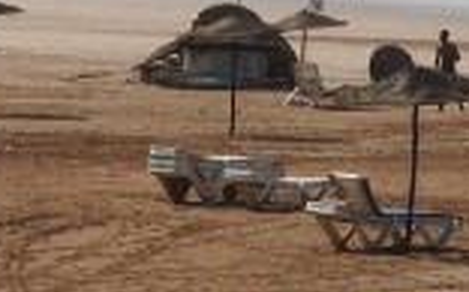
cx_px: 295
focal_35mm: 354
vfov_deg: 3.7
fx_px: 4518
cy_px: -51
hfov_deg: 5.9
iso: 100
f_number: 4.8
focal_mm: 11.6
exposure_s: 1/1600
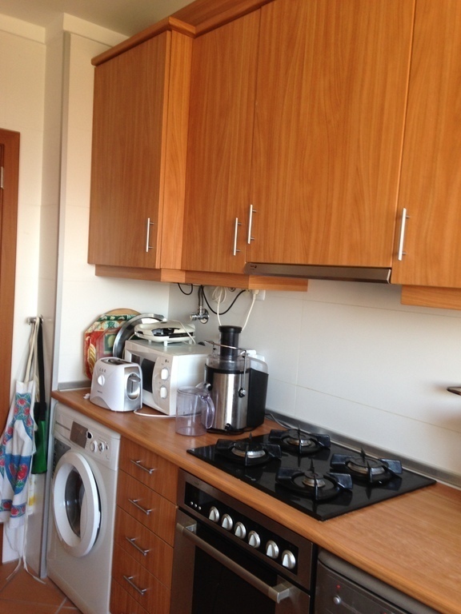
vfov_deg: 55.4
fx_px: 586
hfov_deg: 42.9
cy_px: 307
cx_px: 230
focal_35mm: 33
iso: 64
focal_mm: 4.12
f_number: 2.4
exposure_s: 1/20
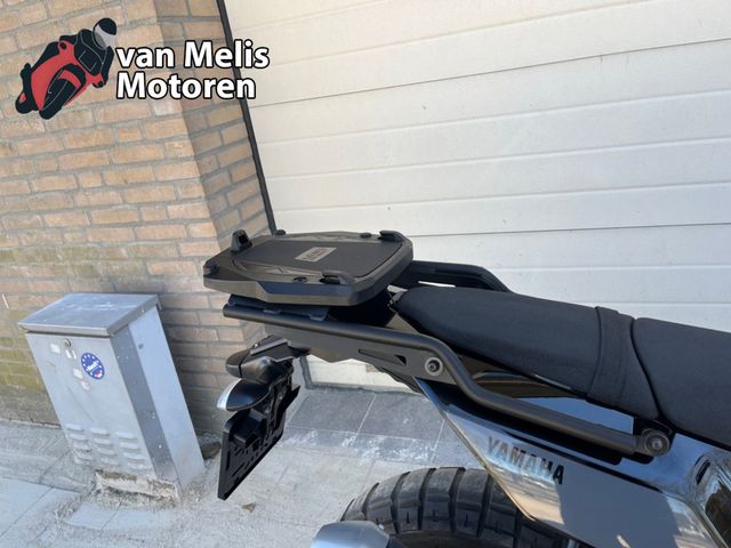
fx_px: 549
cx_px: 366
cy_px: 274
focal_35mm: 26
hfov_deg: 67.3
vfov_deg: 53.1
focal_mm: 5.1
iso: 50
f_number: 1.6
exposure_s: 1/407
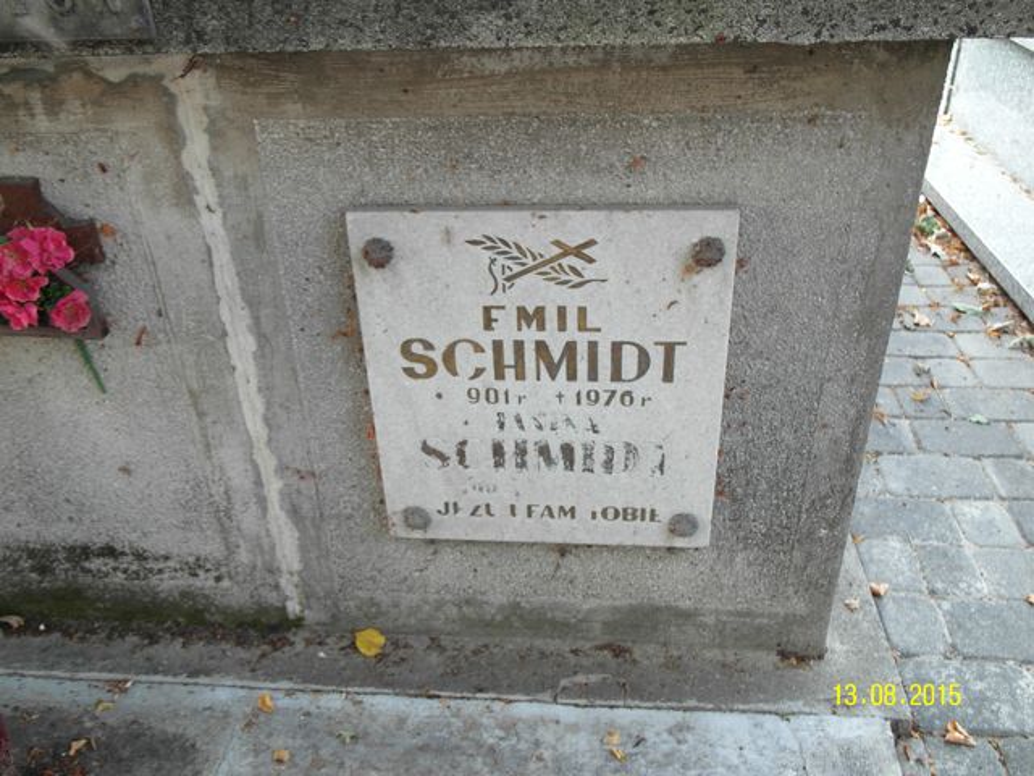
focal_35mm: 30
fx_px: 896
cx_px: 517
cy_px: 388
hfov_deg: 60.0
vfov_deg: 46.8
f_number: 3.2
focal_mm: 6.5
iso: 100
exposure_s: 1/60
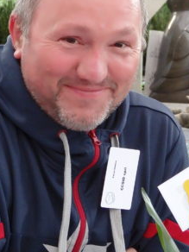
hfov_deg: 8.5
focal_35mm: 174
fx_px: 1267
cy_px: 86
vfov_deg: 11.3
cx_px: 77
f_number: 5
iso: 1250
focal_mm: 19
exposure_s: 1/25
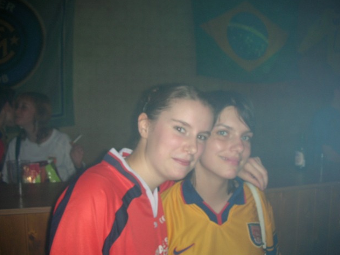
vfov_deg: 39.7
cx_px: 168
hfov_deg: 51.3
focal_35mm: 36
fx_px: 354
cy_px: 130
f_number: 3
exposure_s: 1/60.1
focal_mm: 5.8
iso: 50
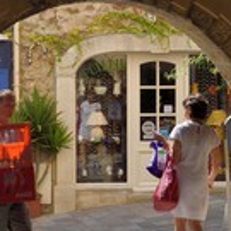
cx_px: 123
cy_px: 89
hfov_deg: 13.7
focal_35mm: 127
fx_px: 959
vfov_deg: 13.7
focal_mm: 48
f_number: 11
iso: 200
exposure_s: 1/200
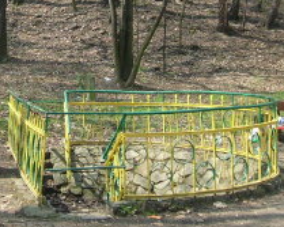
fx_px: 823
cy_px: 41
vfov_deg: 15.6
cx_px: 27
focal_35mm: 98
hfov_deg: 19.2
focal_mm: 5.8
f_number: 7.1
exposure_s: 1/60
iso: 80
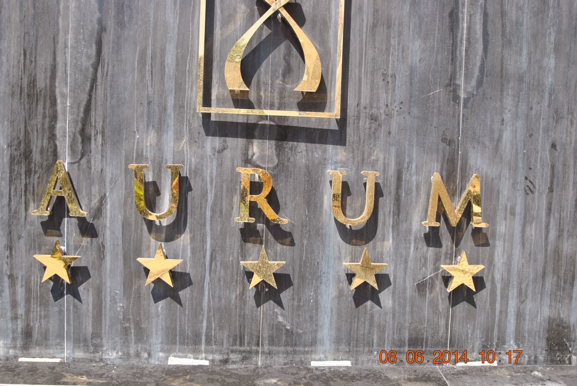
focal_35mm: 36
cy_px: 193
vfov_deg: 37.0
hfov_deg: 53.1
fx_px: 578
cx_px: 288
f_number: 6.3
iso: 100
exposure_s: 1/160
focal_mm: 24
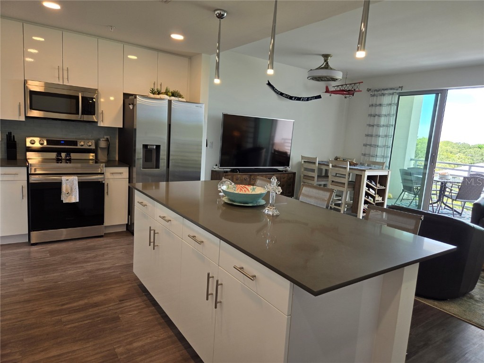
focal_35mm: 23
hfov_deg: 73.9
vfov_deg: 58.9
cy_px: 182
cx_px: 242
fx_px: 322
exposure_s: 1/120
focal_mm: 5.4
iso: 40
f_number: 1.8
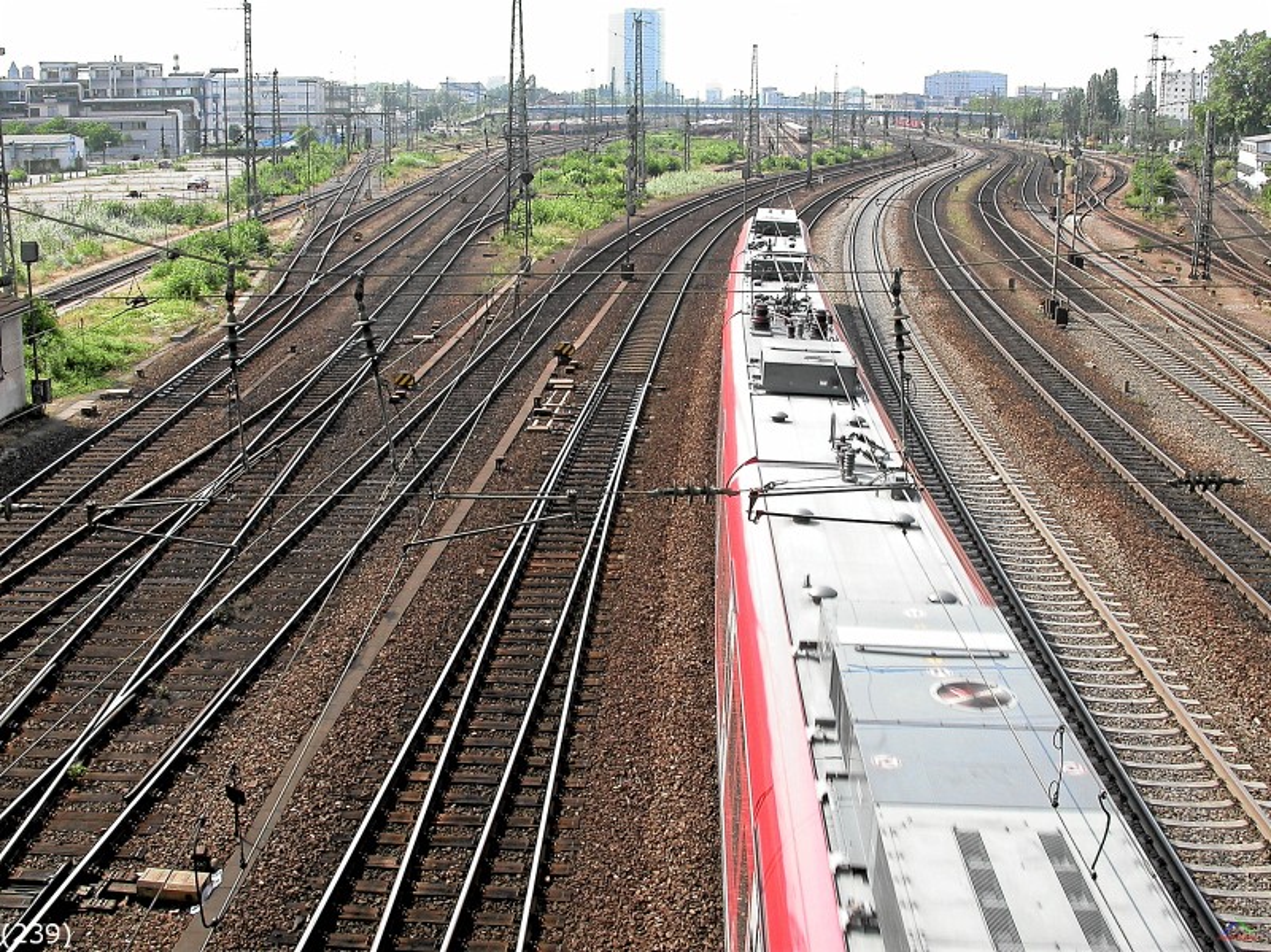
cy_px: 476
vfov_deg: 36.8
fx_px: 1431
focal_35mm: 39
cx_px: 636
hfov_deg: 47.9
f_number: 6
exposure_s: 1/187
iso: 100
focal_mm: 8.2
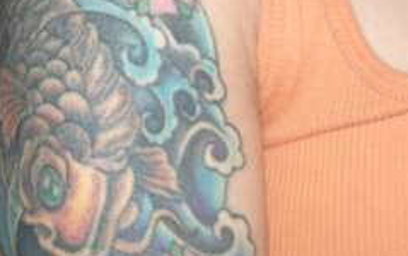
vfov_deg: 14.0
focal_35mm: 93
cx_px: 44
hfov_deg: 21.8
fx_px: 1035
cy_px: 20
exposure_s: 1/60
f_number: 2.6
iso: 200
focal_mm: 5.8
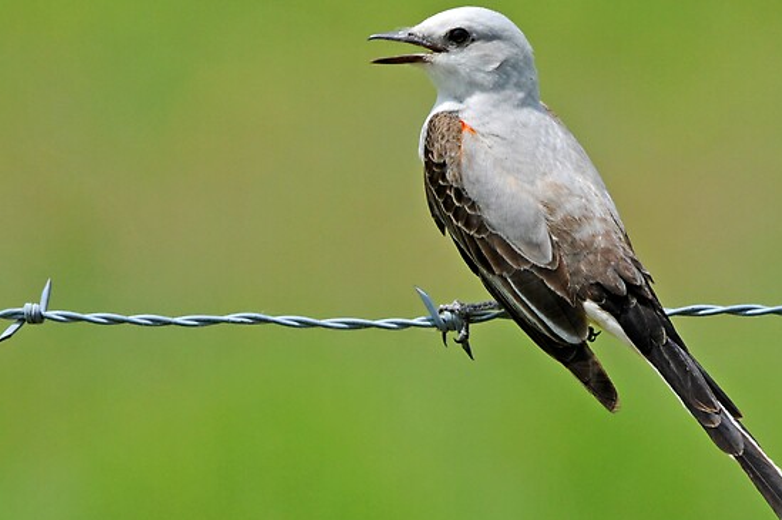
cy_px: 302
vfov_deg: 1.3
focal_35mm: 1092
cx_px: 393
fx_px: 23699
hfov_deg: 1.9
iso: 200
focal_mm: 400
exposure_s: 1/640
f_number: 9
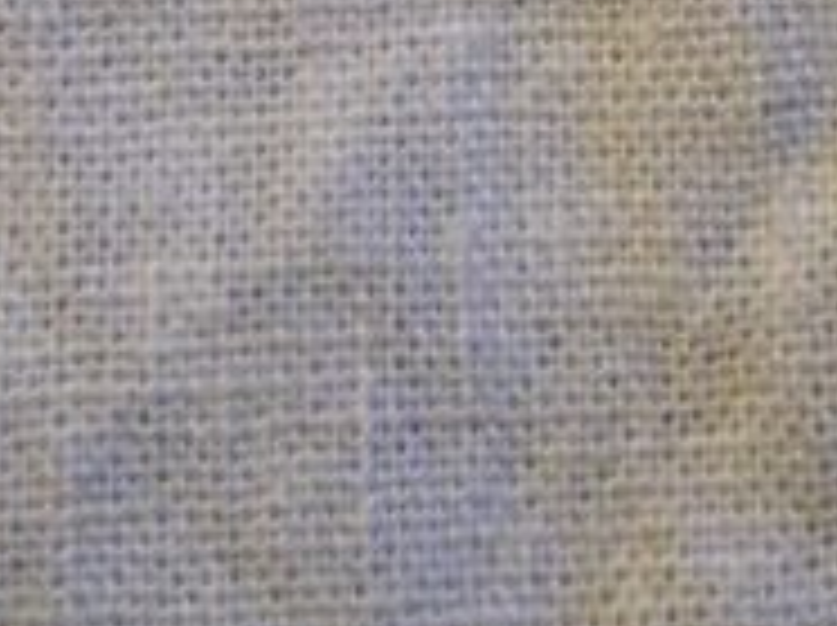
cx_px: 729
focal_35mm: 182
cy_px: -820
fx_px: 4395
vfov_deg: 7.6
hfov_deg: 10.8
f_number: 2.4
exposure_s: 1/120
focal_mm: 4.12
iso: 64
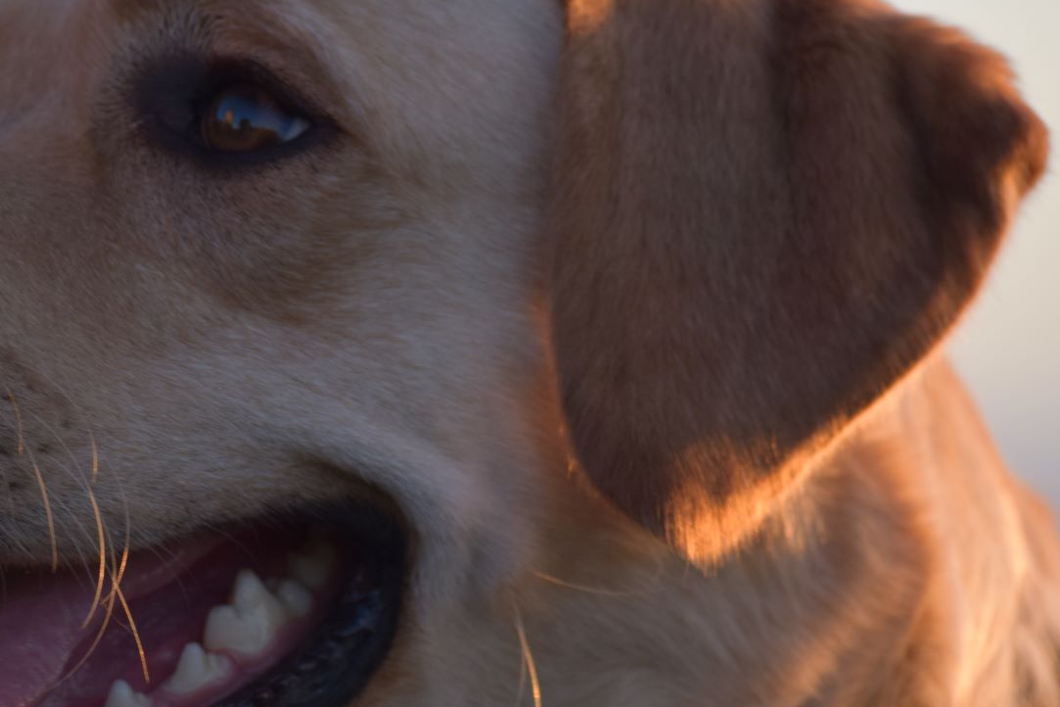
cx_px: 372
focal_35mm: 374
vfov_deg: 3.7
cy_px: 319
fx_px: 11011
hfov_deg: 5.5
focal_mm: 150
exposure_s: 1/500
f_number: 5
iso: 400
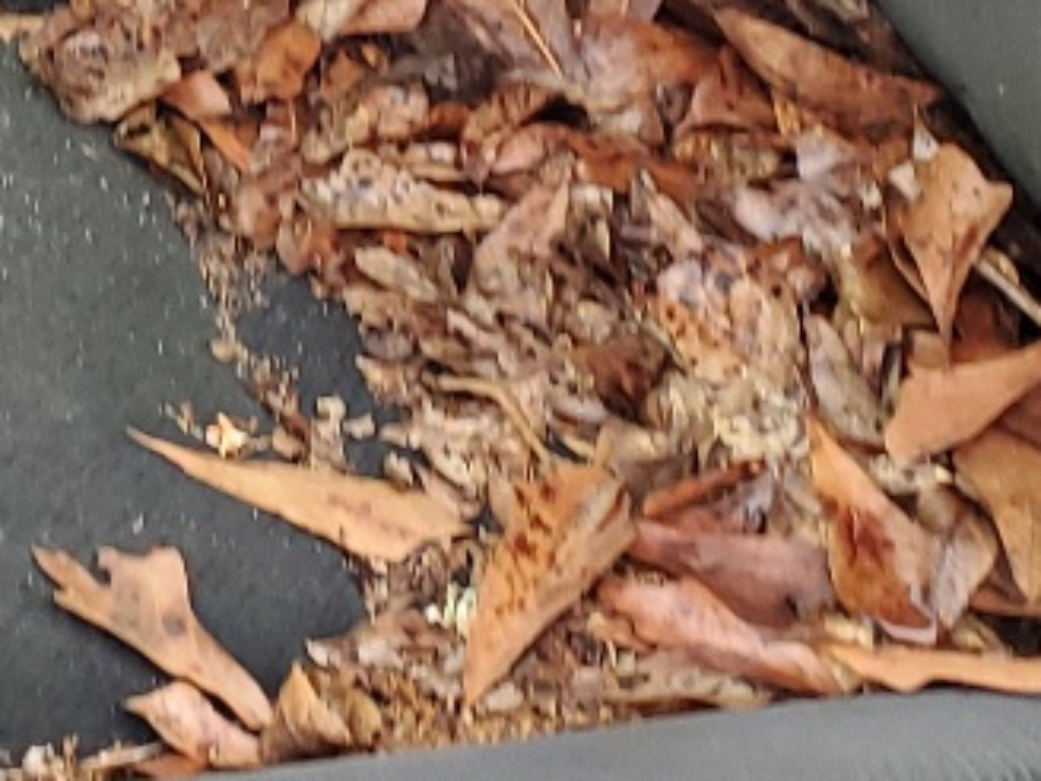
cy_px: -362
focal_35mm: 127
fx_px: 3819
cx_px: -295
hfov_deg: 14.9
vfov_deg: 11.2
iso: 64
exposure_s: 1/60.2
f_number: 1.5
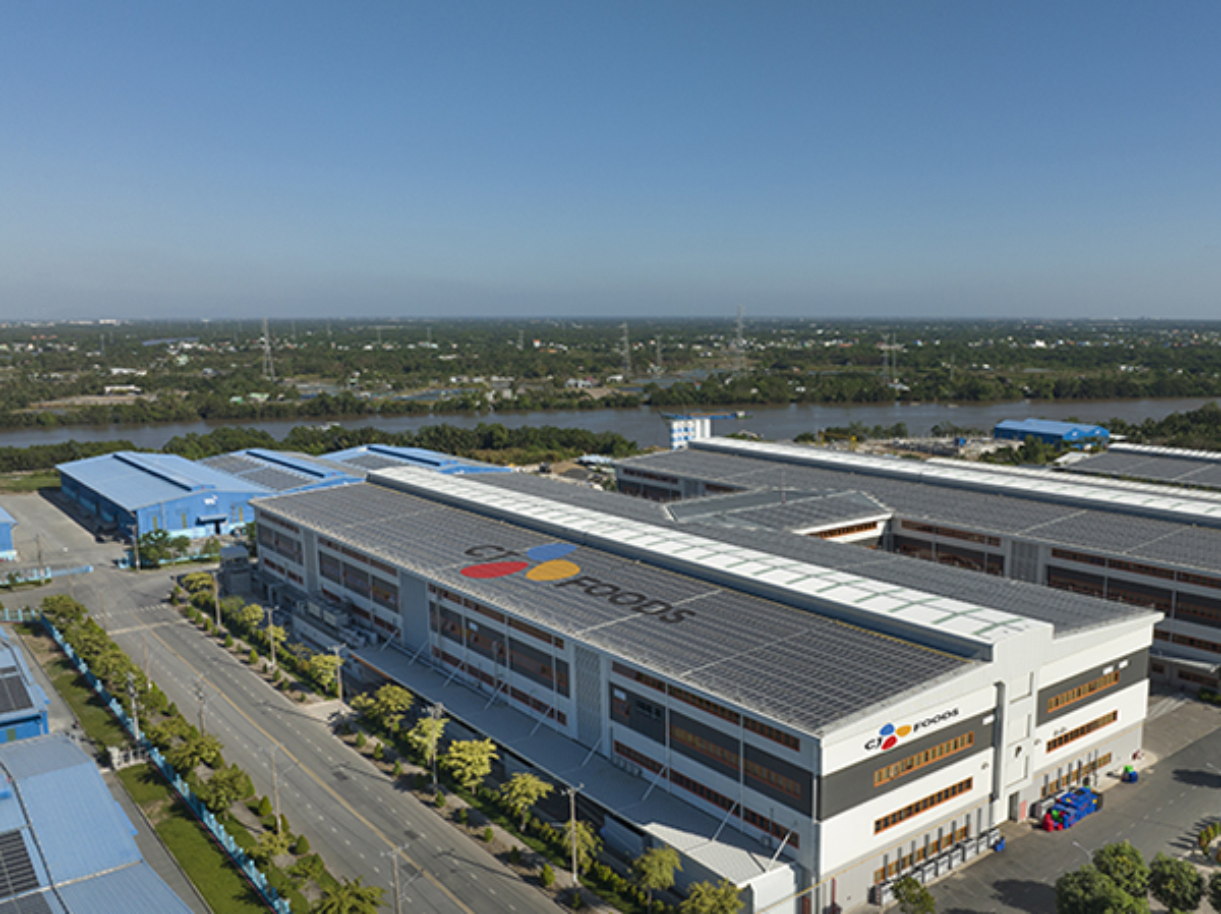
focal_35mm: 30
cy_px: 518
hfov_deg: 59.3
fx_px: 1057
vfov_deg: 46.6
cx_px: 761
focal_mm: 12.29
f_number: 9
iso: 100
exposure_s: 1/320
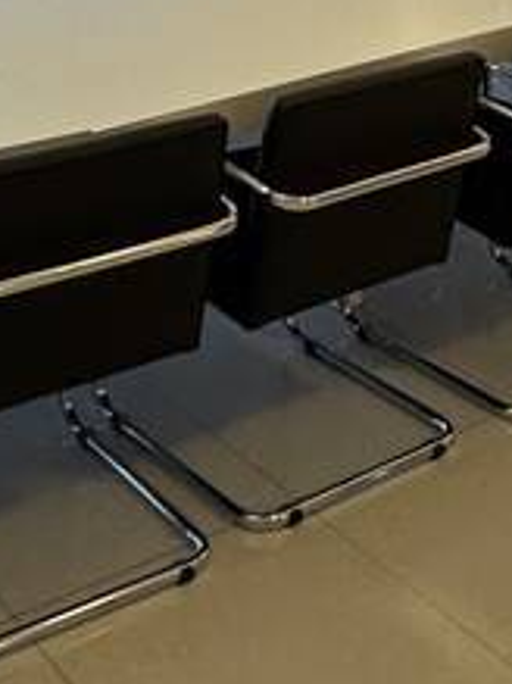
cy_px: -300
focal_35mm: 69
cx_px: -72
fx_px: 1362
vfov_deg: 23.4
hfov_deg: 20.2
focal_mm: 2.22
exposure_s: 1/120
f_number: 2.2
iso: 80
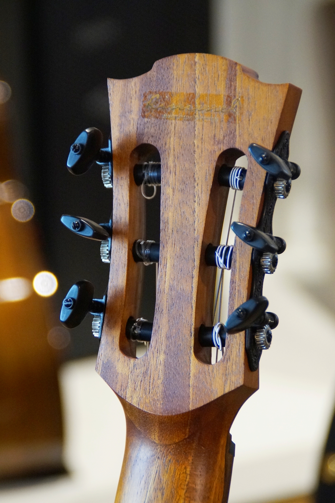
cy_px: 252
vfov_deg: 10.2
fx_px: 2826
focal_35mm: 202
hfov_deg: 6.8
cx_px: 168
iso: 2500
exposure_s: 1/160
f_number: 6.3
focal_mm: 135
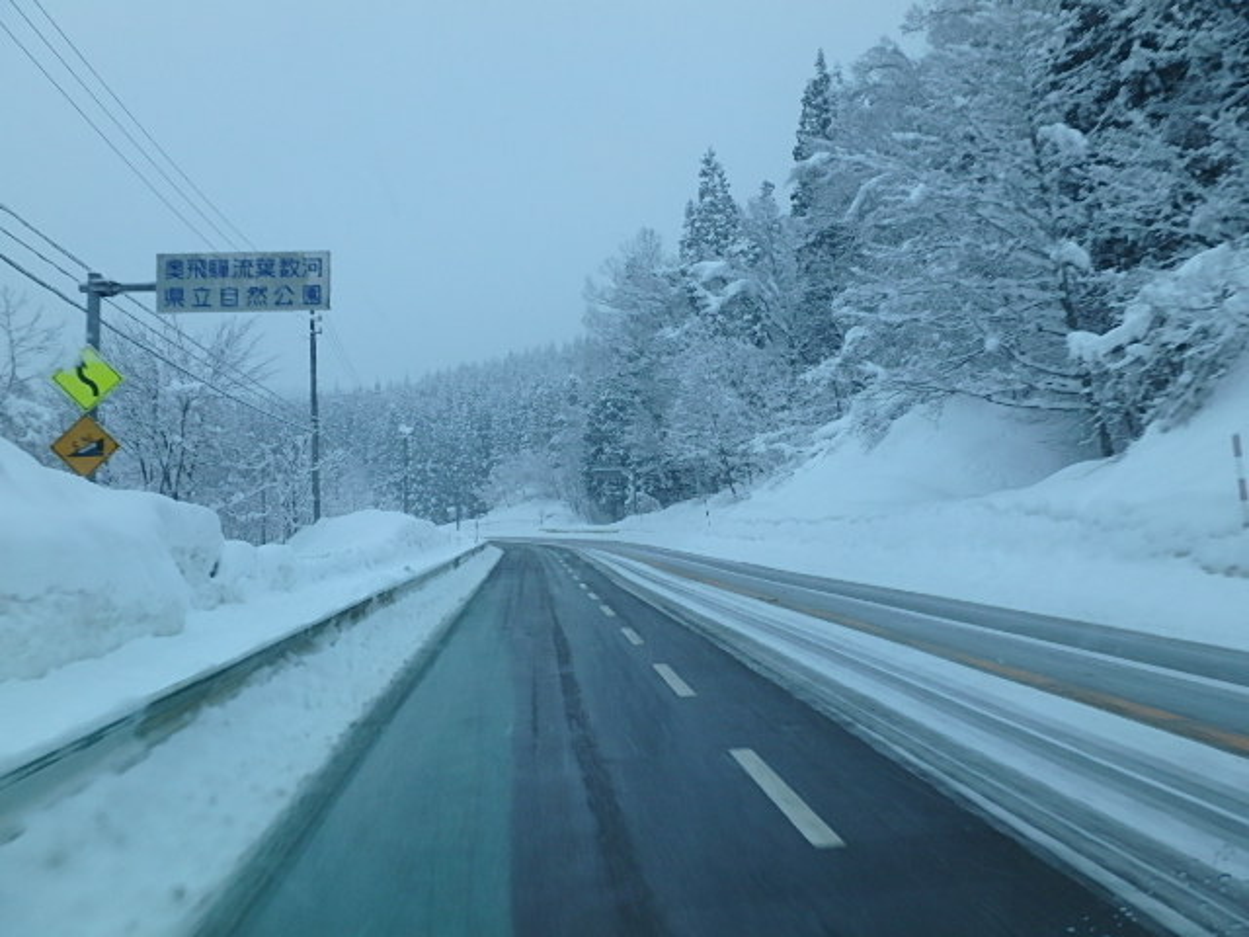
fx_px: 1407
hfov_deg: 47.9
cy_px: 468
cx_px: 624
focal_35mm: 39
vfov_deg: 36.8
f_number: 5.1
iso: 200
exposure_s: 1/80
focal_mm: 6.9
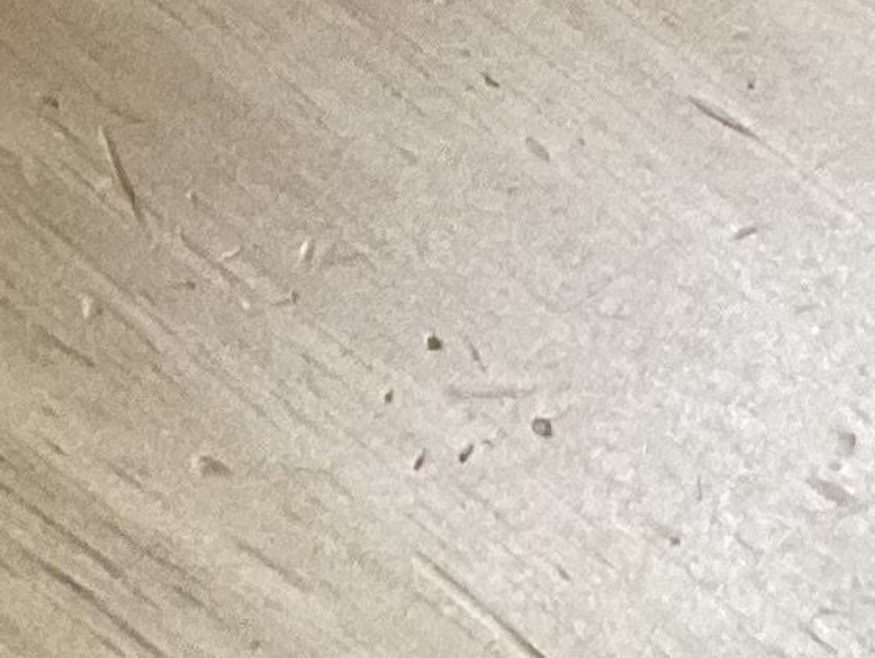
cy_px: -1263
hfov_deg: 8.1
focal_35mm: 209
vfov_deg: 6.5
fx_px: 5286
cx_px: -1741
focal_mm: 3
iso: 64
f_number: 1.8
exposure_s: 1/60
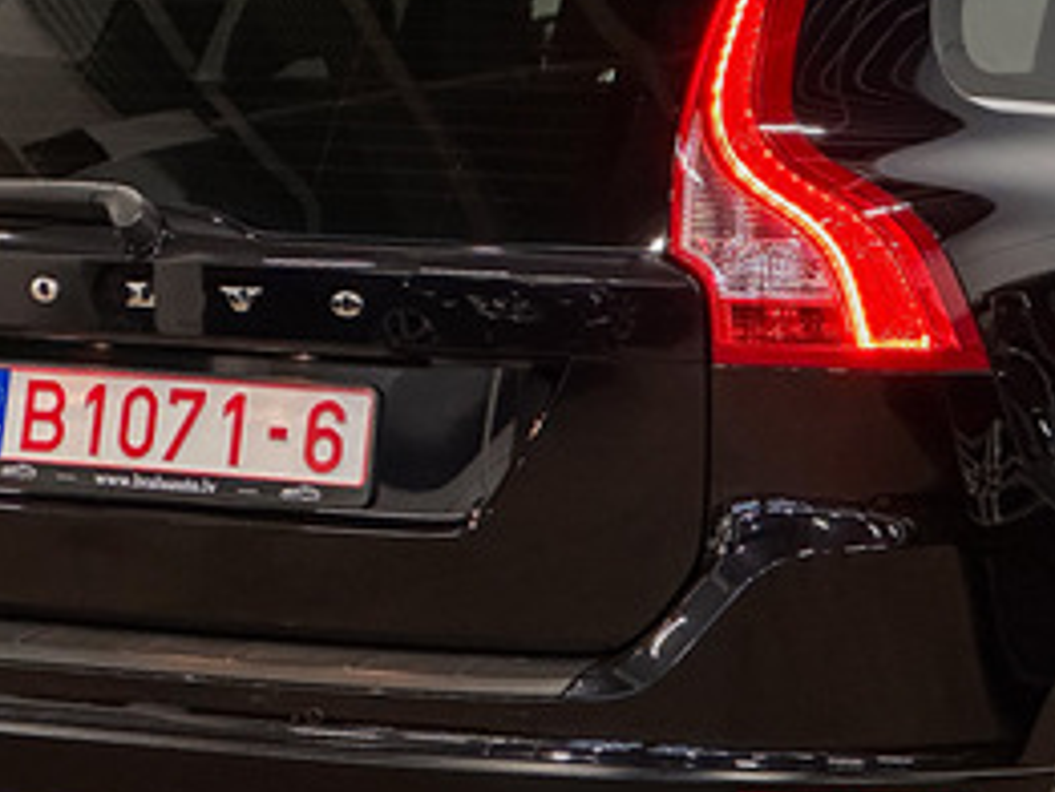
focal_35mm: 177
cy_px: 303
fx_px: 5397
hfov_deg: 11.1
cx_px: 780
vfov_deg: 8.4
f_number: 2.8
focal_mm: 9
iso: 500
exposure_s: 1/50
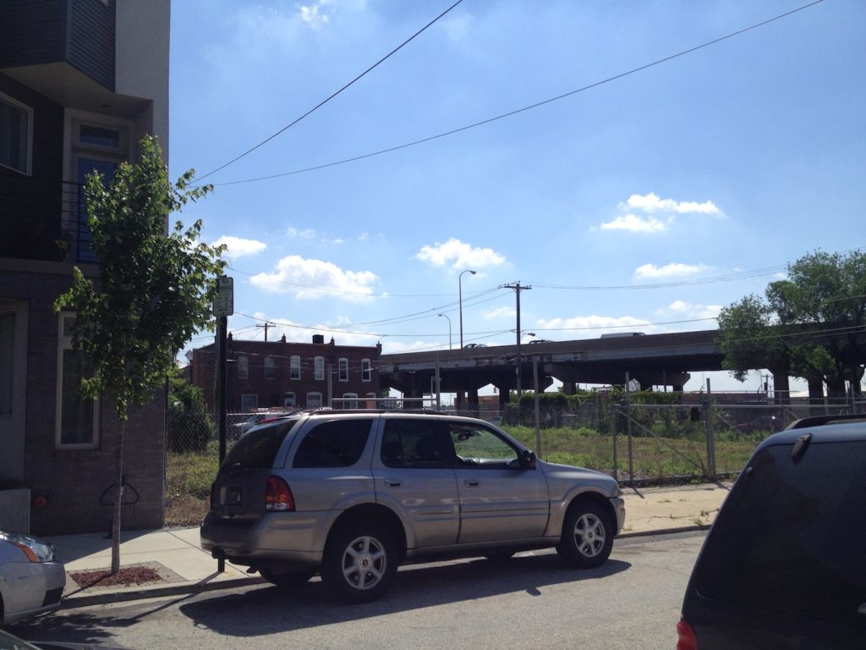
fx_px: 876
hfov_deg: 52.6
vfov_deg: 40.7
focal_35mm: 35
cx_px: 433
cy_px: 325
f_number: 2.4
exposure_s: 1/2907
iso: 50
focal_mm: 4.28
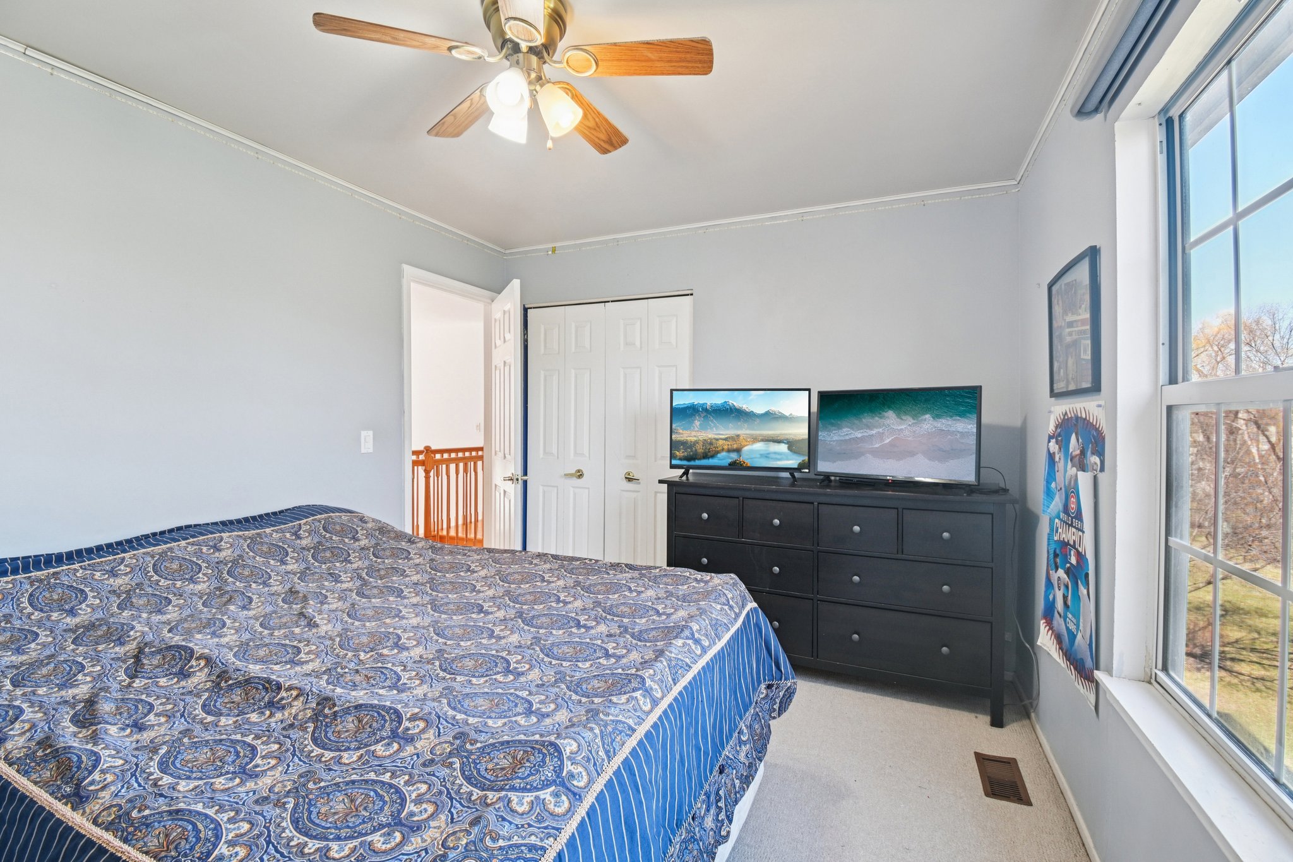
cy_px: 431
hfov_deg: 100.4
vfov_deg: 77.3
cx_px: 646
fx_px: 539
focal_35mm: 15
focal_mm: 10
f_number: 8
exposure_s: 1/13
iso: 400
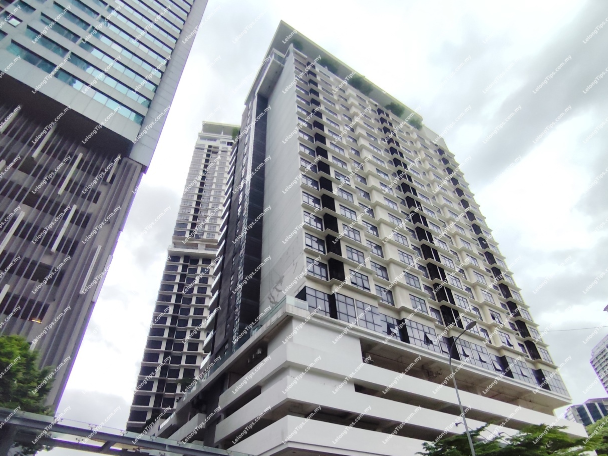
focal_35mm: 20
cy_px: 284
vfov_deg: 65.1
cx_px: 256
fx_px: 351
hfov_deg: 81.1
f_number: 2.2
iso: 50
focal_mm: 1.65
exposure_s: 1/1073
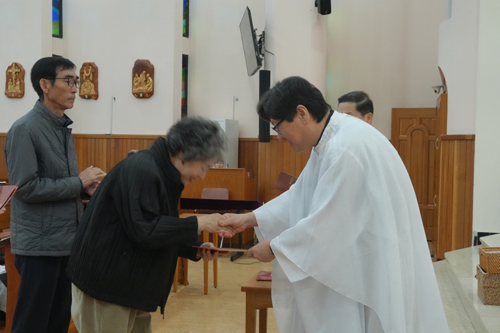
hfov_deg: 45.0
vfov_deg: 30.8
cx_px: 250
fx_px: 604
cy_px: 166
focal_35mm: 44
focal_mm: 29
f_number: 9
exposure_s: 1/80
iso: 4000
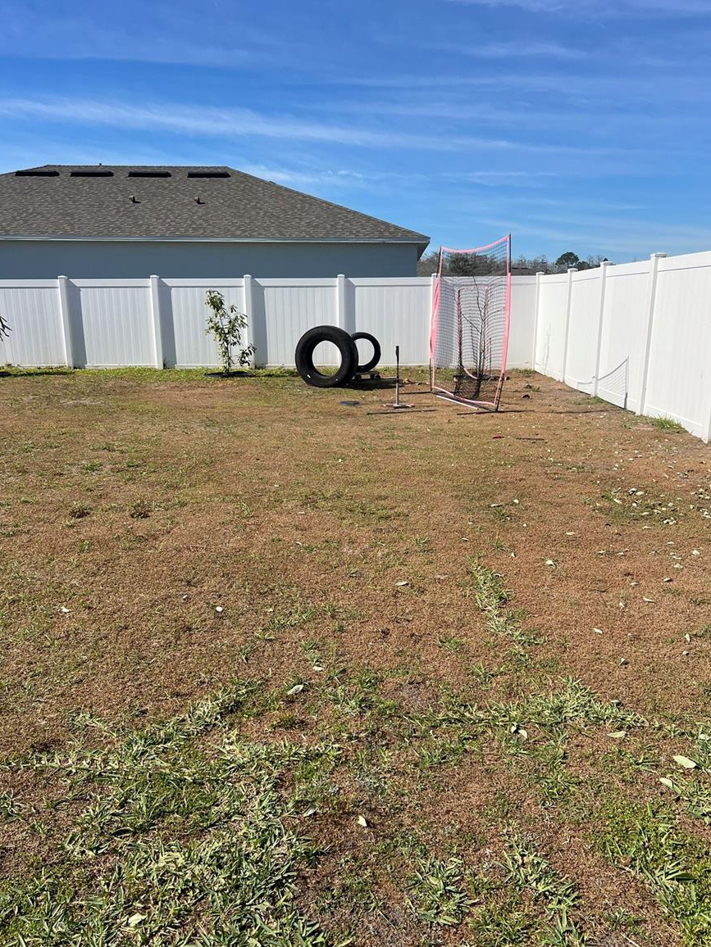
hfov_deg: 51.3
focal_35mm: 27
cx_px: 366
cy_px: 478
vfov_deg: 65.3
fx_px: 739
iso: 50
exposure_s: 1/5319
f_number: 1.5
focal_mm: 5.7
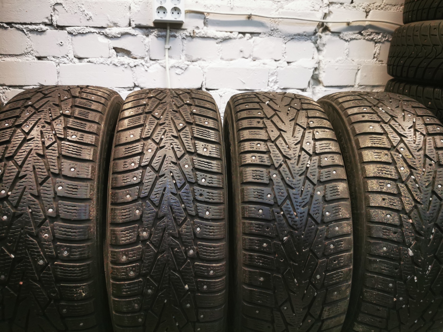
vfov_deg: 51.3
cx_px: 222
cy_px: 166
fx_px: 346
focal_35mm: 27
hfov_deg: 65.3
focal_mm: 5.56
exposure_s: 1/50
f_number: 1.6
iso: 200
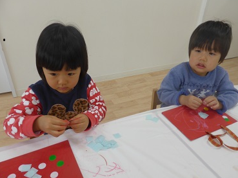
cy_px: 92
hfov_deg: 67.2
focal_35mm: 26
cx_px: 127
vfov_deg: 53.1
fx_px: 179
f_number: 3.3
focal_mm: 4.3
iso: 100
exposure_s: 1/40
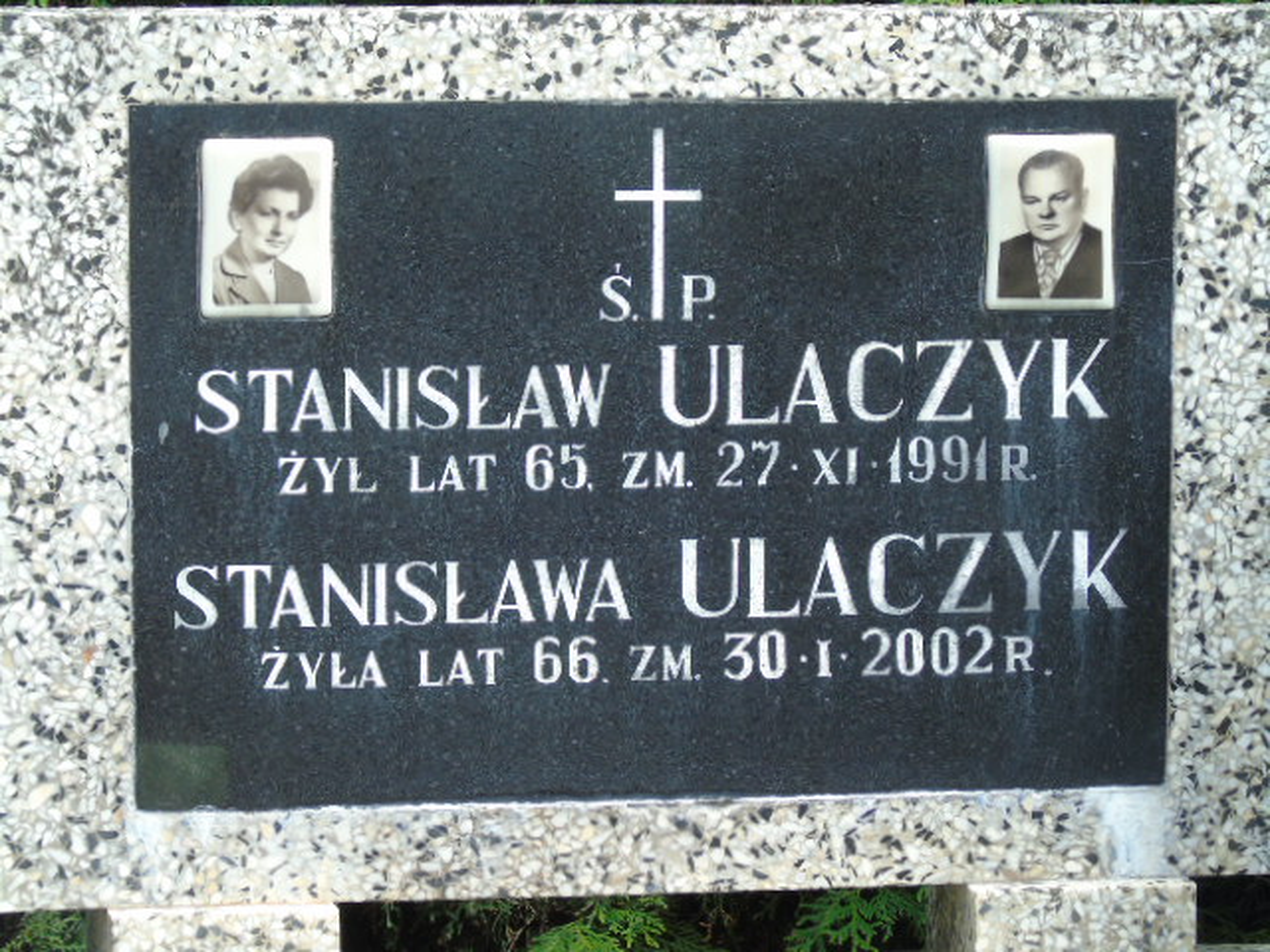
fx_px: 6824
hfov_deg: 10.6
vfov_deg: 8.0
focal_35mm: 186
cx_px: 635
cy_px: 476
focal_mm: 33
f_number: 5
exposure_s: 1/125
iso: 80
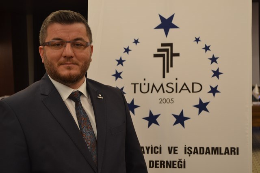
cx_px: 130
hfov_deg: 31.9
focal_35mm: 63
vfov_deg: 21.6
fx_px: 455
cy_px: 86
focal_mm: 42
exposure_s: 1/20
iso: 400
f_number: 5
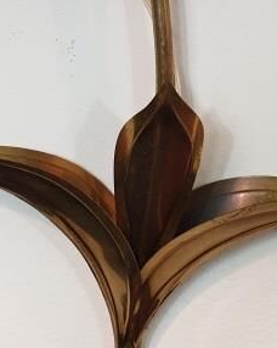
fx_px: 935
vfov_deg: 20.5
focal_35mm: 91
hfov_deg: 16.9
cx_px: 134
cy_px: 16
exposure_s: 1/33
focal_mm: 4.3
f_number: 2.4
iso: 320
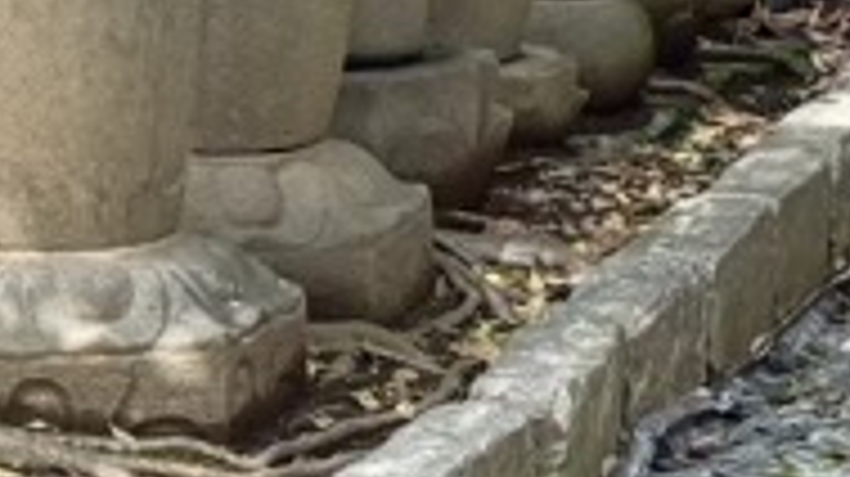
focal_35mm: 210
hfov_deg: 10.0
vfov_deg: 5.7
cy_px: -241
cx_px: -378
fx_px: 4730
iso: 32
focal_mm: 5.96
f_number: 1.6
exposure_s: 1/142
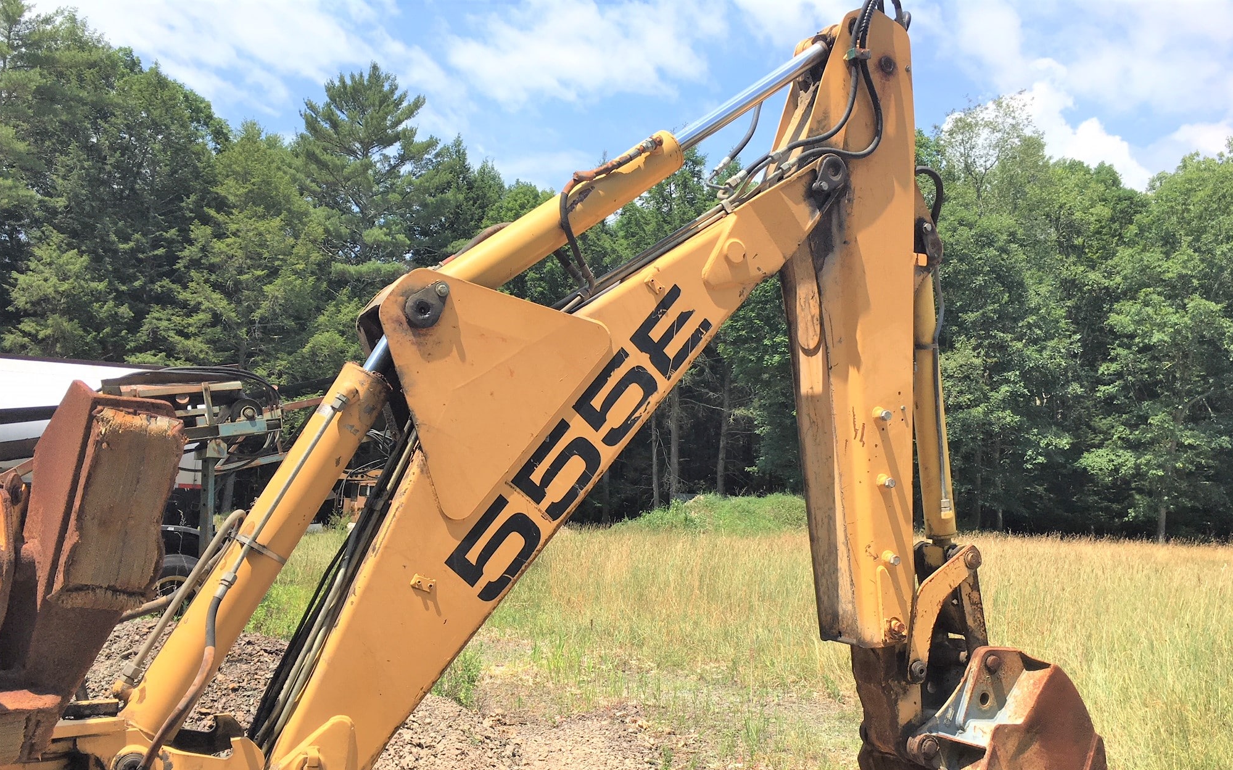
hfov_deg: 61.2
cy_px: 465
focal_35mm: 31
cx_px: 619
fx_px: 1042
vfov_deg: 40.4
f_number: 2.2
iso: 25
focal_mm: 4.15
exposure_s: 1/1326
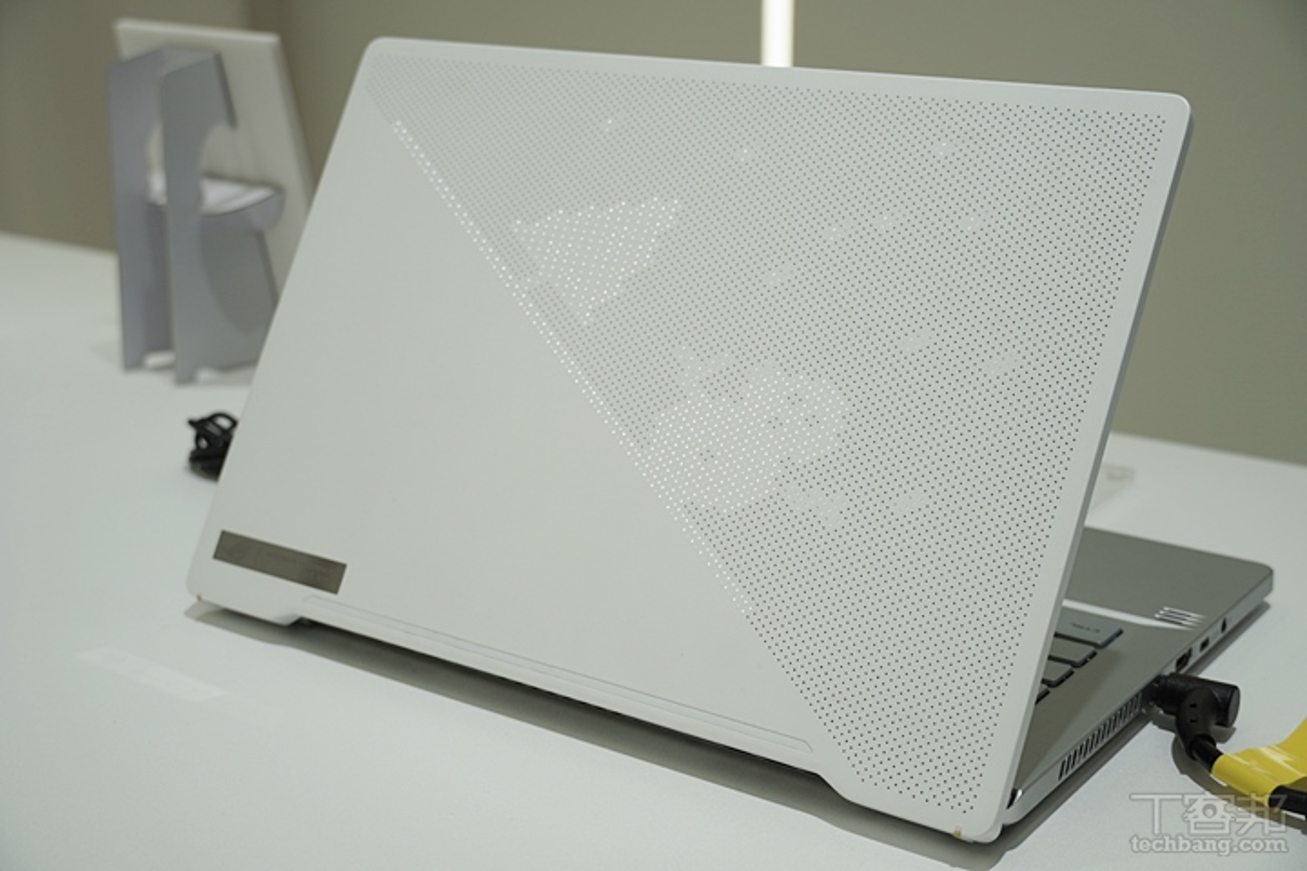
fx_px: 1906
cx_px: 654
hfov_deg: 37.9
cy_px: 436
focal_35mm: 52
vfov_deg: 25.8
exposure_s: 1/60
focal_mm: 35
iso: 100
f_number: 4.5
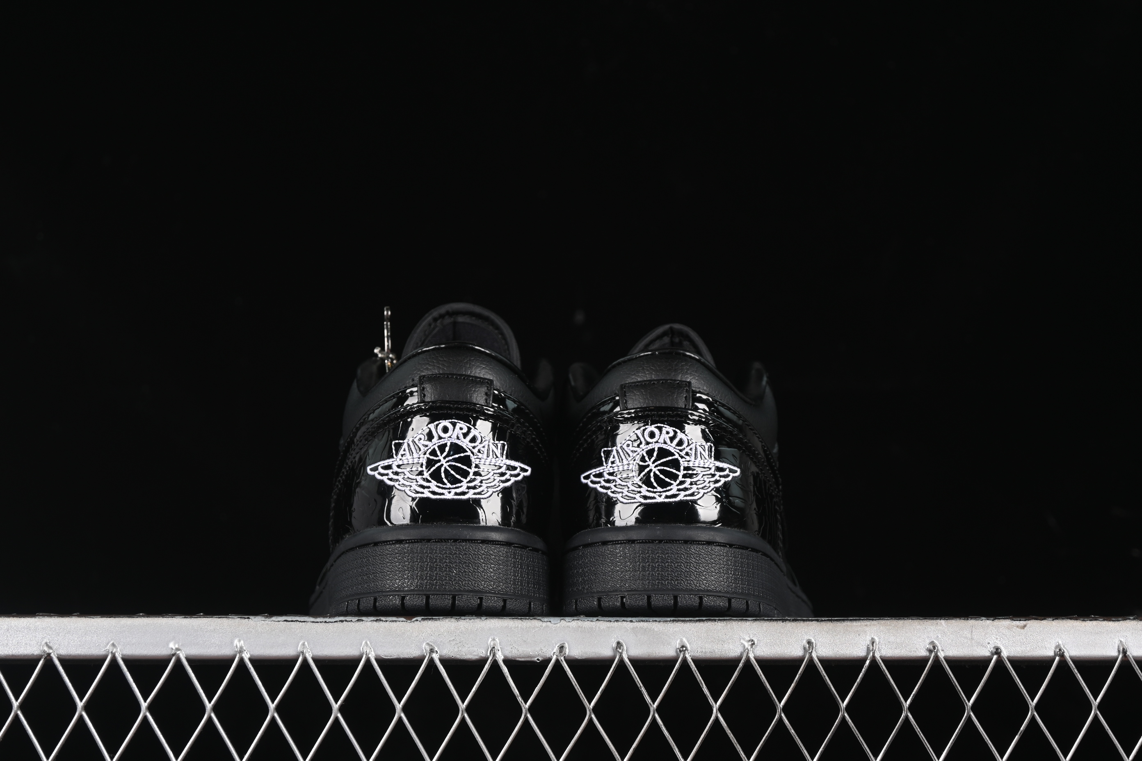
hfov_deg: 27.0
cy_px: 380
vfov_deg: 18.2
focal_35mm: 75
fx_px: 2379
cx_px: 571
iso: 160
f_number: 6.3
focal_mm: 50
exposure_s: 1/50
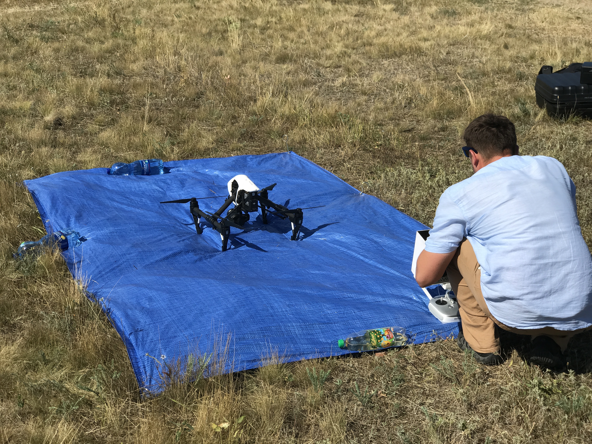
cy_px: 222
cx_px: 296
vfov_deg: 25.7
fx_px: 975
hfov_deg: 33.8
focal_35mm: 57
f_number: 2.8
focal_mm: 6.6
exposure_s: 1/1168
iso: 20
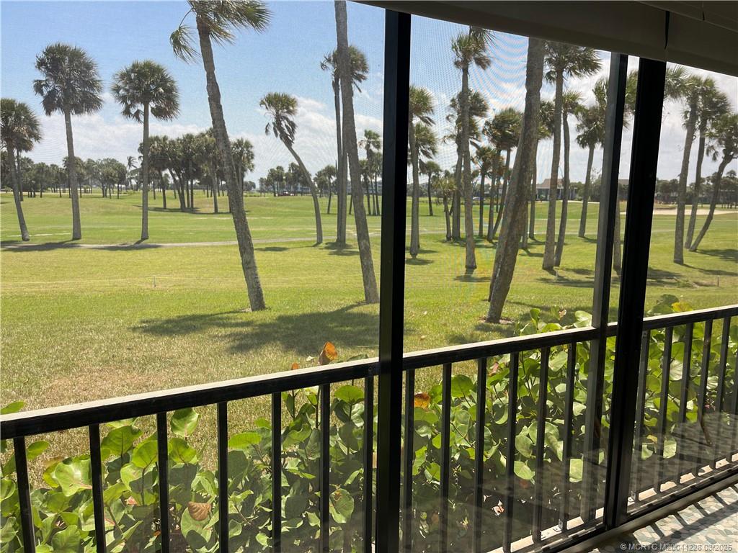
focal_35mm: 25
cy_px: 276
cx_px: 369
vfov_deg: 54.9
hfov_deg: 69.4
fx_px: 533
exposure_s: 1/894
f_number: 1.6
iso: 32
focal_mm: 5.1
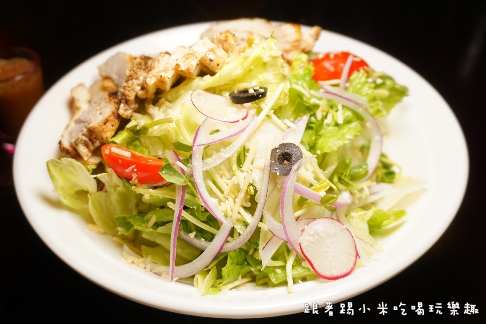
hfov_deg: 49.5
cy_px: 162
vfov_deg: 34.2
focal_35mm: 39
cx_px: 243
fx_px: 527
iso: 200
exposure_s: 1/60
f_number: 4.5
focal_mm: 26
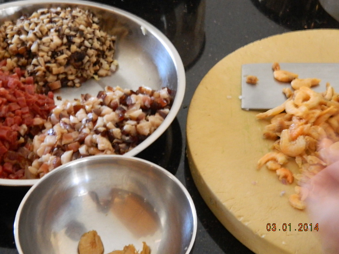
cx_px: 170
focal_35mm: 70
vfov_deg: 21.0
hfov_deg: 27.8
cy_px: 127
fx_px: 686
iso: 800
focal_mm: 12.6
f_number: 4
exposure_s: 1/2.5
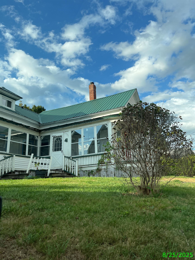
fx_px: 195
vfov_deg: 67.3
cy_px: 130
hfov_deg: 53.1
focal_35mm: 26
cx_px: 98
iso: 50
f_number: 1.6
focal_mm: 5.1
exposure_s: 1/1580
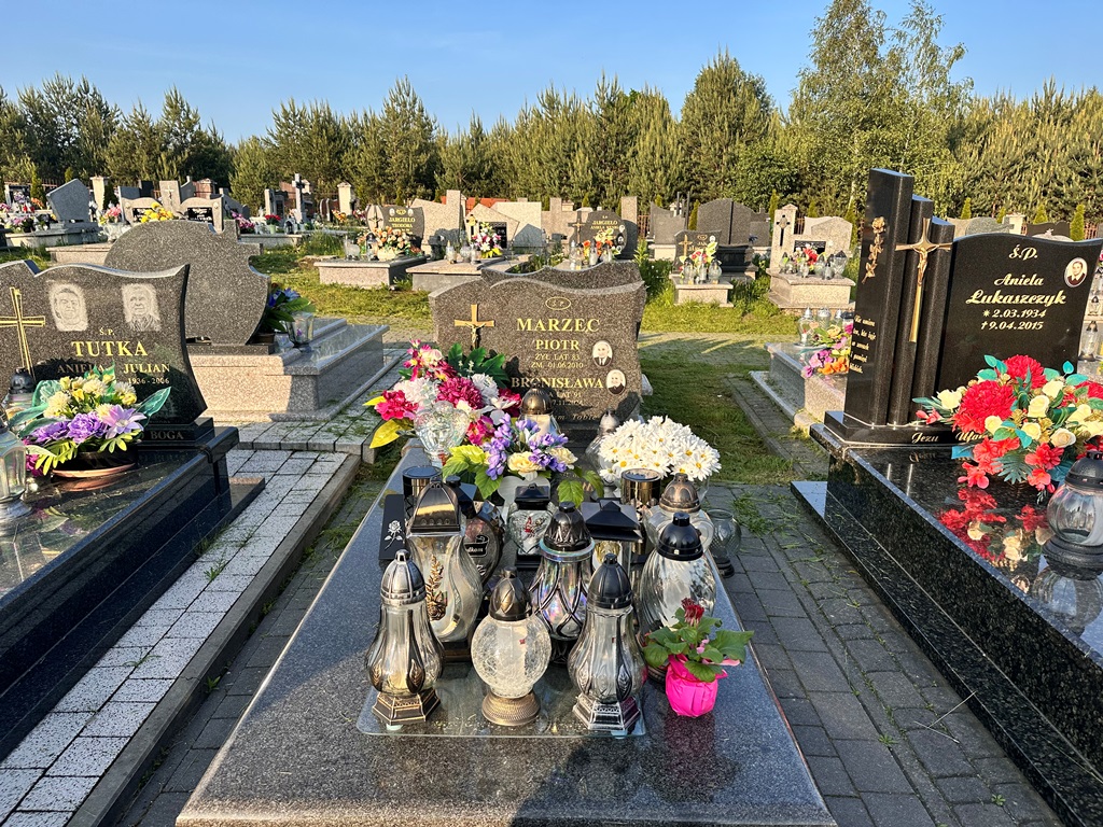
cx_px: 552
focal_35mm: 24
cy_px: 414
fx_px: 765
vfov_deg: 56.8
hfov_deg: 71.6
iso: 80
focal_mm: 6.86
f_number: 1.78
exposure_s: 1/1517
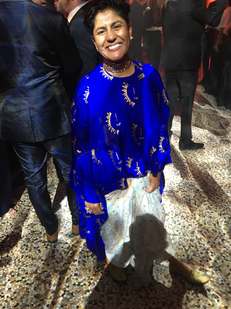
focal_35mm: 31
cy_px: 157
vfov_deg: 58.3
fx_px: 276
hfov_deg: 45.4
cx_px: 123
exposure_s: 1/33
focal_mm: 4.15
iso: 200
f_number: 2.2
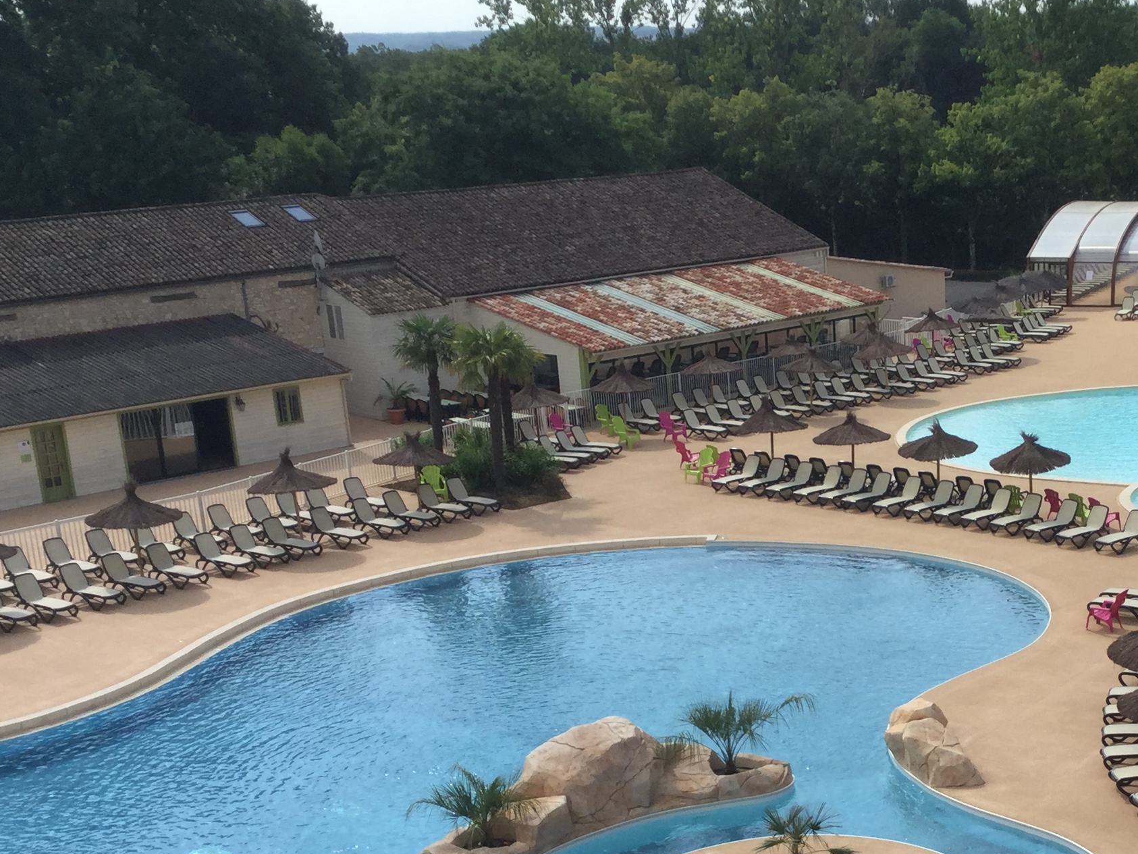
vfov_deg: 23.9
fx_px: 1973
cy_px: 721
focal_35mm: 60
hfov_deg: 31.2
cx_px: 940
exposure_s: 1/1294
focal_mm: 3.3
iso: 25
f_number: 2.4
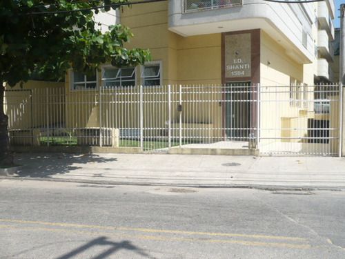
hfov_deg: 52.6
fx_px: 349
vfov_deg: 40.7
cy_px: 130
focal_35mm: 35
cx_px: 172
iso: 100
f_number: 8
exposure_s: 1/160
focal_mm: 5.8
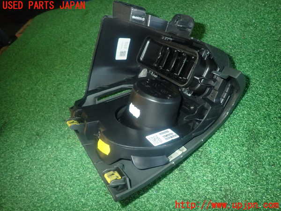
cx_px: 140
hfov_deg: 69.4
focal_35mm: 25
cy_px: 106
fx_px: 203
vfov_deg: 54.9
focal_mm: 4.5
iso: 800
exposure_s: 1/30
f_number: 5.6
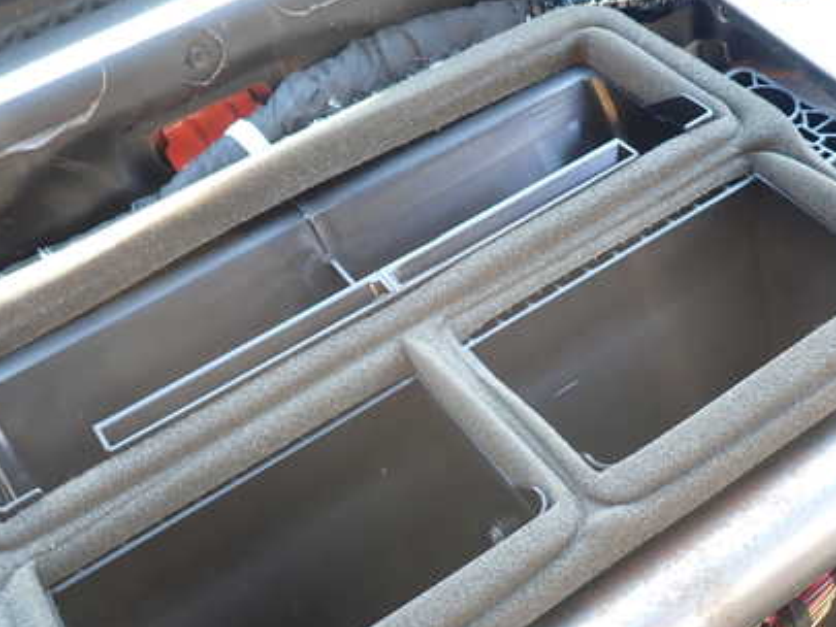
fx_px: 894
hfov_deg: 50.1
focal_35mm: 37
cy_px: 404
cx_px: 421
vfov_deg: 38.4
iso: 125
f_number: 2
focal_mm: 4.5
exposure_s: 1/60
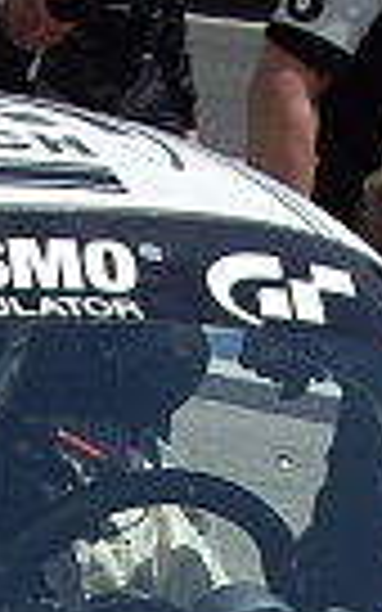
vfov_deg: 8.6
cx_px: -202
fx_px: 3948
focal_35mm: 237
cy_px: 1017
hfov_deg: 5.5
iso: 100
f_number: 5.6
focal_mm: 7.9
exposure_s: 1/1000
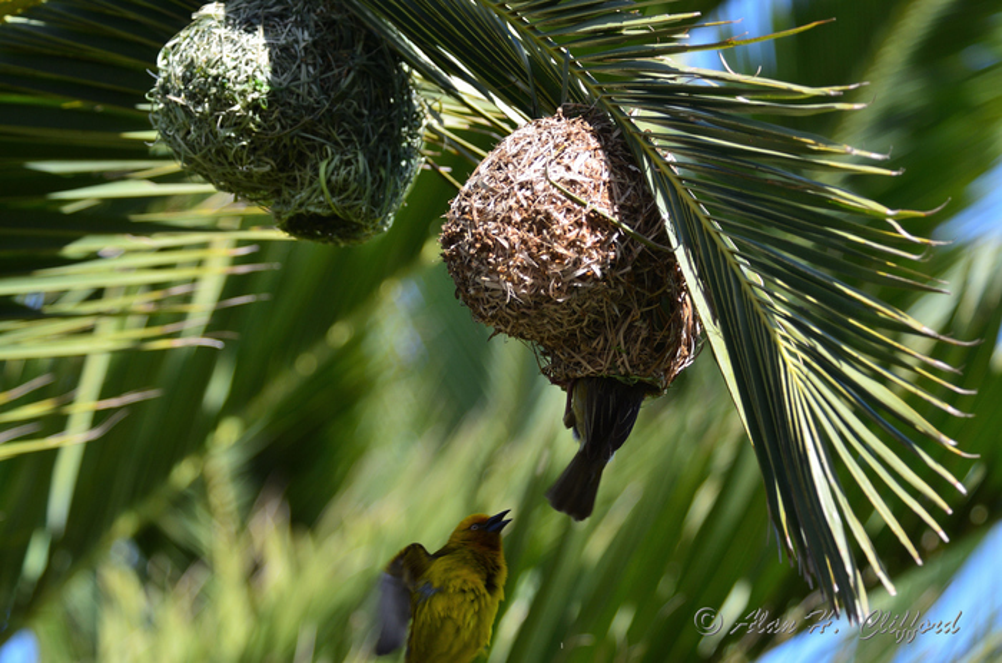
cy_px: 332
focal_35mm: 225
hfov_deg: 9.2
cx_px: 501
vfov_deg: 6.1
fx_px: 6247
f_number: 5
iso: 200
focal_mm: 150
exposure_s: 1/400
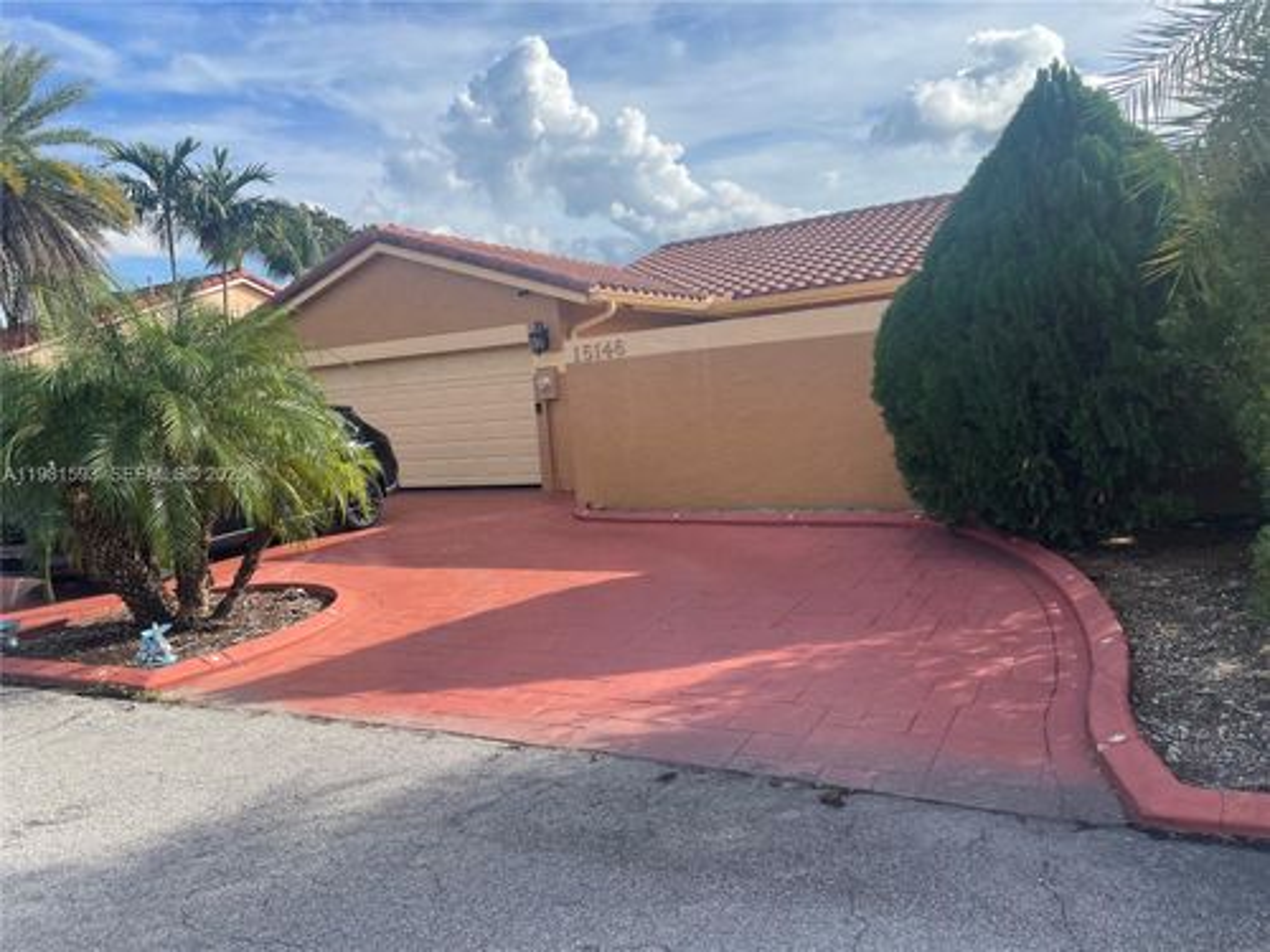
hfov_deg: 67.3
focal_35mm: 26
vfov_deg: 53.1
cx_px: 635
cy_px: 476
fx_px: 954
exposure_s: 1/2618
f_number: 1.6
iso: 32
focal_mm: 4.2
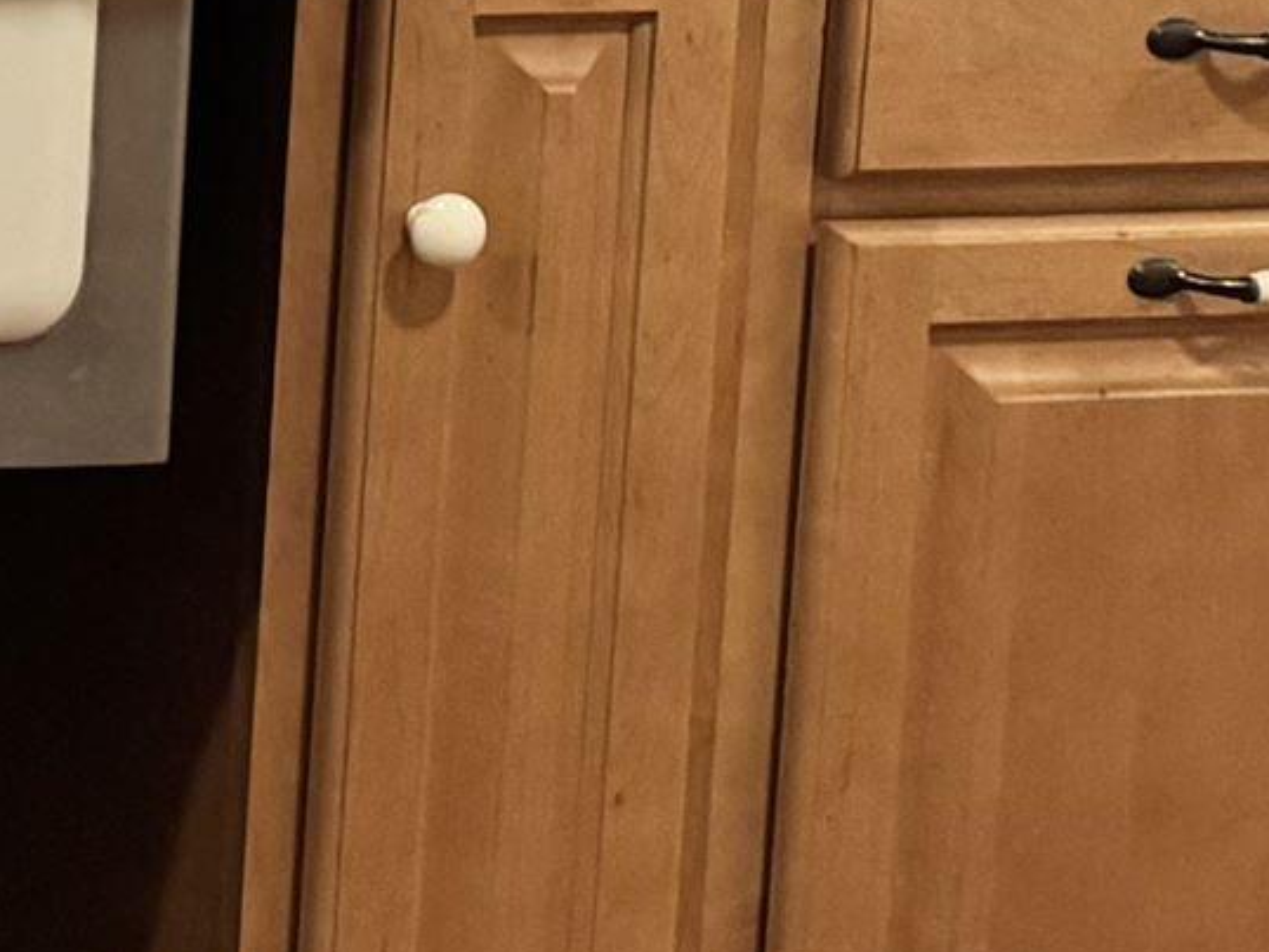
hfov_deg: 11.0
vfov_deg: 10.3
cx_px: -2196
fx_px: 5025
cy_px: -712
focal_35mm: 137
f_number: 1.78
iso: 400
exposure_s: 1/60
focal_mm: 6.76
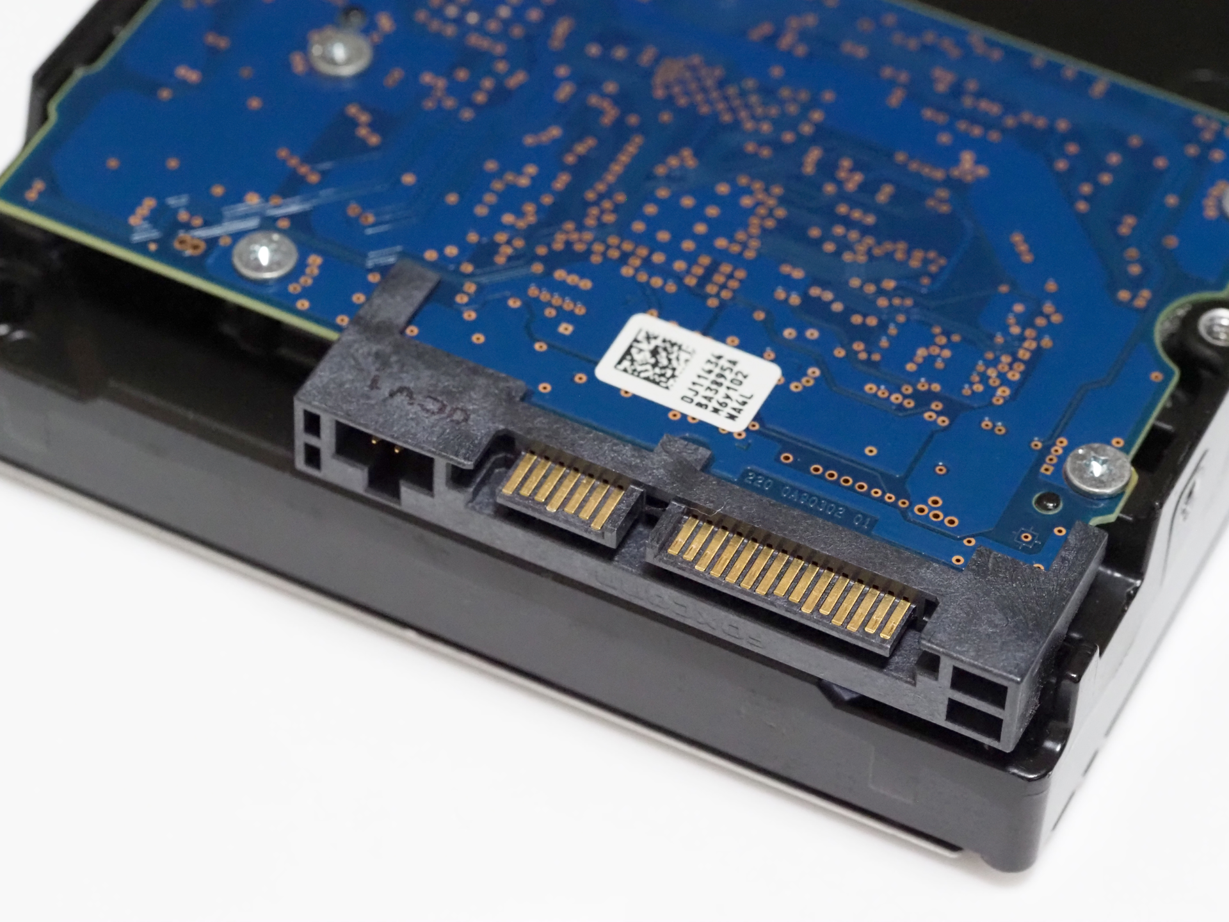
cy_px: 461
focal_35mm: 120
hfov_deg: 16.4
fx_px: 4260
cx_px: 614
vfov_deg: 12.3
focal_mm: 60
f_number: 5.6
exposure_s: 1/80
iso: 6400
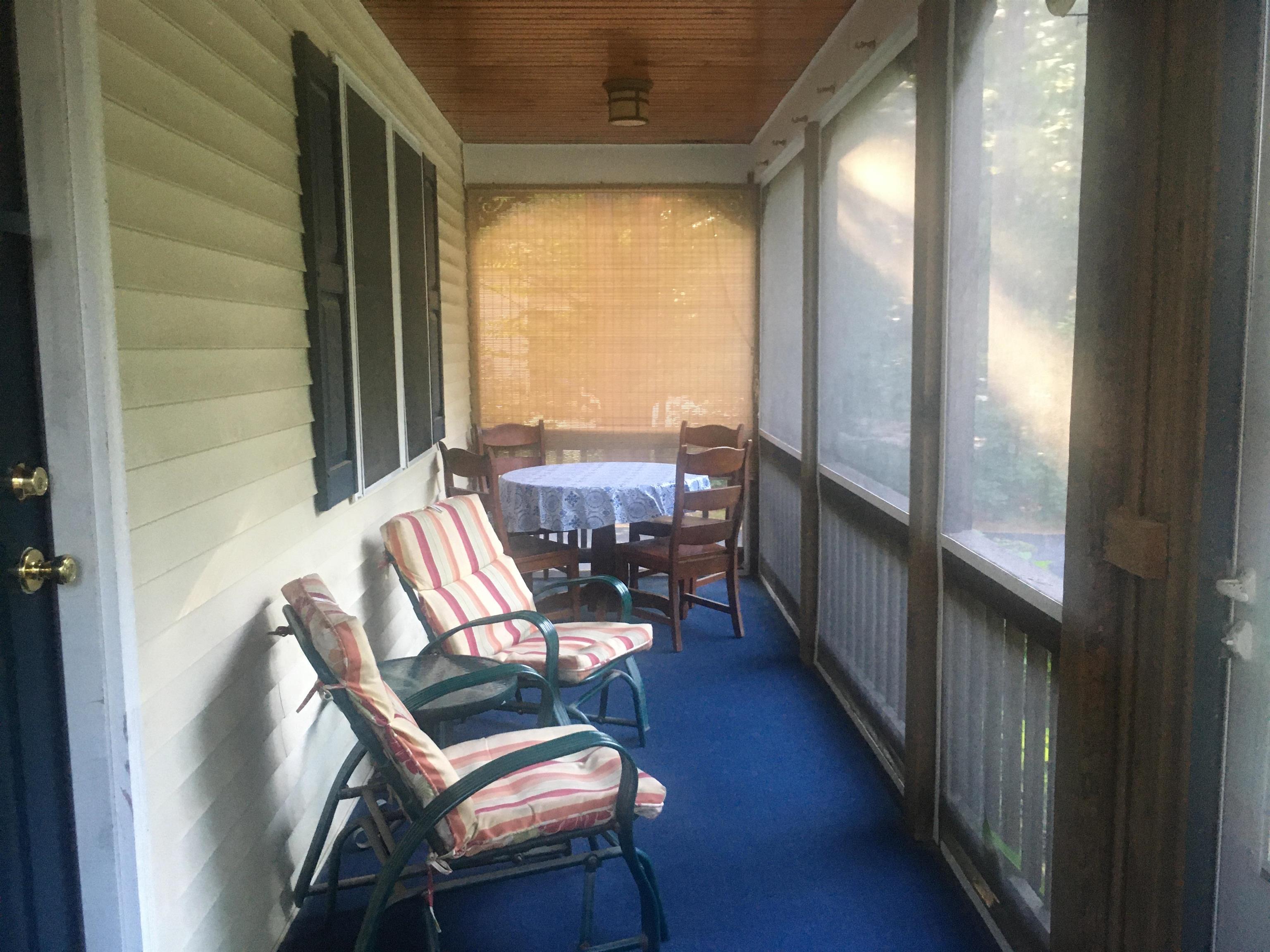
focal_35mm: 29
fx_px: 1064
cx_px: 635
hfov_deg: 61.7
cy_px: 476
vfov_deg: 48.2
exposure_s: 1/30
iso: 160
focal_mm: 4.15
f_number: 2.2
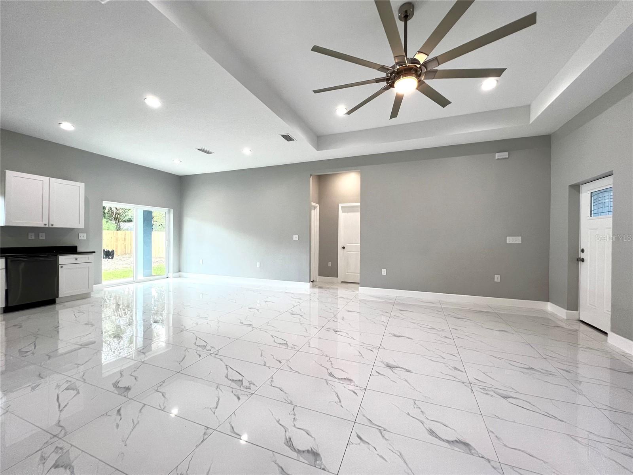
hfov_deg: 106.2
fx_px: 238
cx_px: 316
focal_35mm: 13
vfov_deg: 89.9
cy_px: 238
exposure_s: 1/120
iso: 250
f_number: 1.8
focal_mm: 1.57
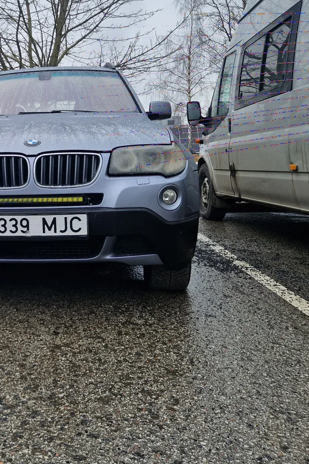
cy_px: 191
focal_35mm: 40
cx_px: 15
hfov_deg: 31.4
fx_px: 515
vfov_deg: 48.2
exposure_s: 1/425
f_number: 1.8
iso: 50
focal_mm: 5.4
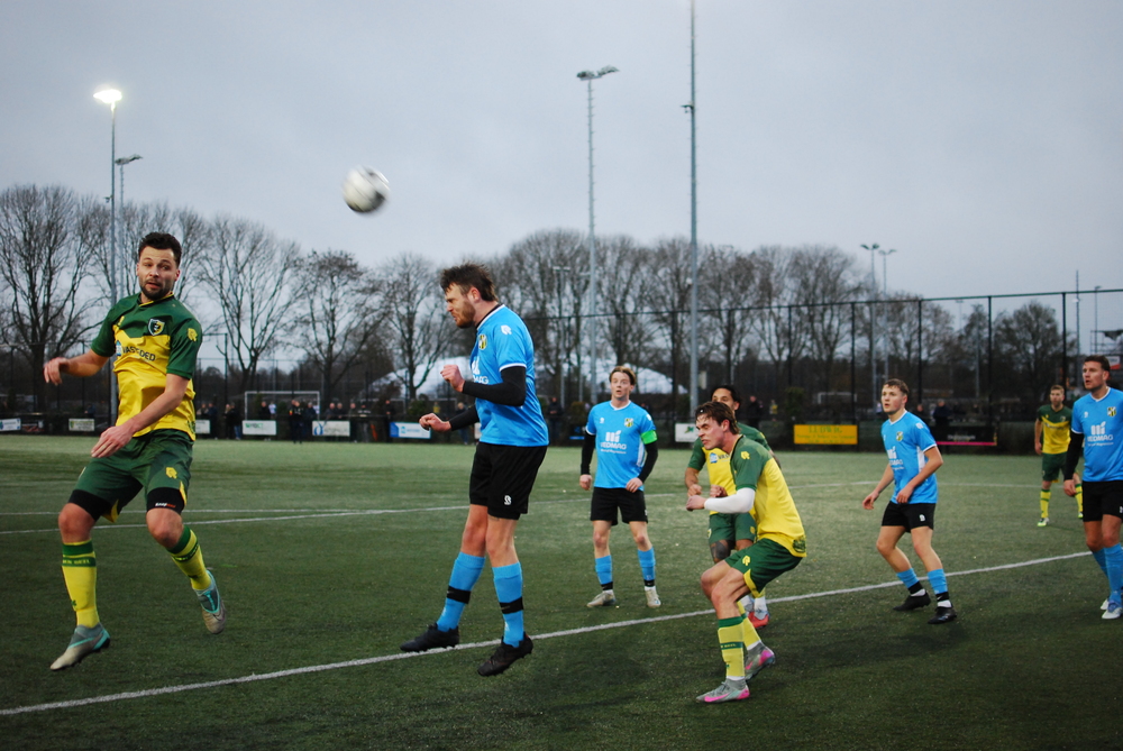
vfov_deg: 25.8
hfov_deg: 37.8
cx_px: 562
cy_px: 376
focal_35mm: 52
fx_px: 1639
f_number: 2
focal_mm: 35
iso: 800
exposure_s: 1/400
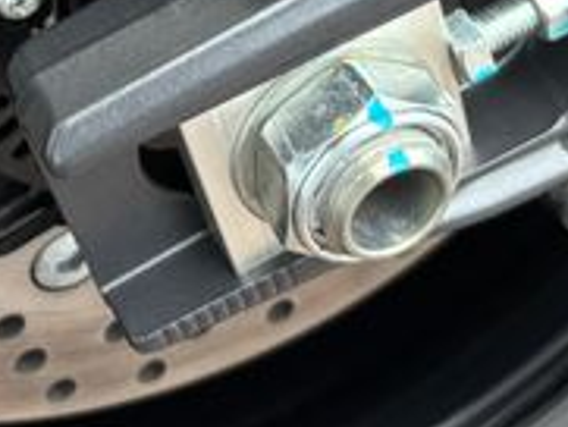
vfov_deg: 15.0
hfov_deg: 21.1
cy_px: -198
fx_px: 1511
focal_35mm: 92
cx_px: 126
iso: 250
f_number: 1.6
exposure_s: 1/60
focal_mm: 5.96
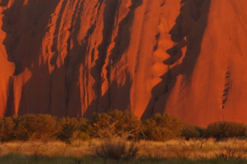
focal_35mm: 342
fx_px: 2342
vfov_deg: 4.0
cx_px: 250
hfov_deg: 6.0
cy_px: -28
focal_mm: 45
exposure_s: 1/100
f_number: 5
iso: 100
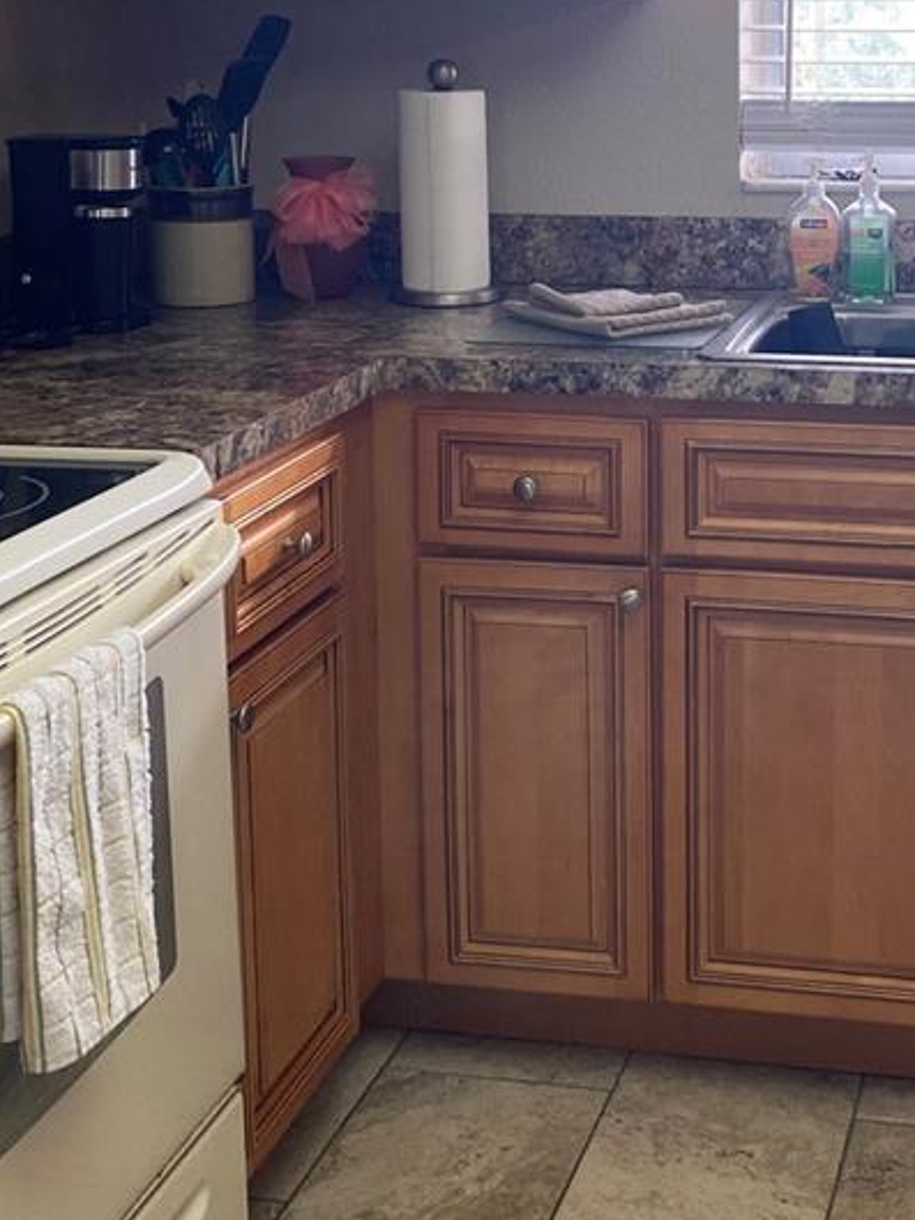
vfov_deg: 31.8
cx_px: 740
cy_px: 247
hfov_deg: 24.4
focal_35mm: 59
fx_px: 2079
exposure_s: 1/120
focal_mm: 4.25
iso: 80
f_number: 1.8
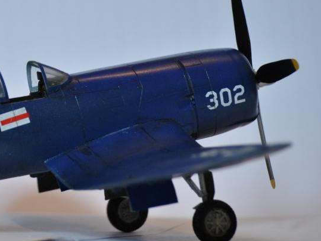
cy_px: 69
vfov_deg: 5.2
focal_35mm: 288
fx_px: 2669
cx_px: 23
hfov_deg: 6.9
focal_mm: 105
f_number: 4.8
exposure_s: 1/15
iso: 400
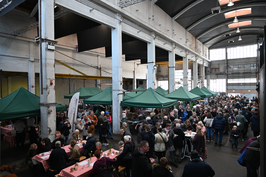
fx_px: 177
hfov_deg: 73.8
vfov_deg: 53.1
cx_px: 133
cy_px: 88
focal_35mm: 24
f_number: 4
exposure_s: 1/125
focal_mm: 24
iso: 1100
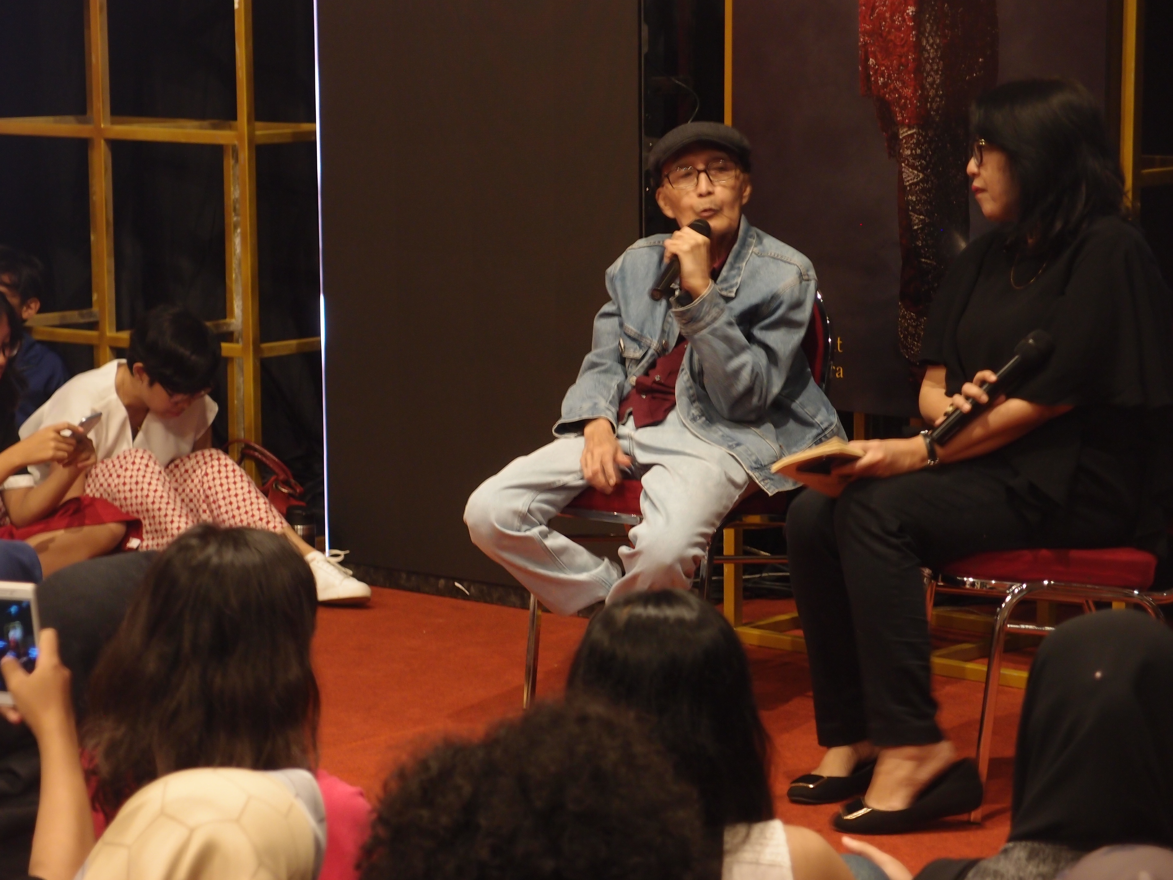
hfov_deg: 17.6
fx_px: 3795
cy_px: 440
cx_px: 586
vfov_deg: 13.2
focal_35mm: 112
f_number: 2.5
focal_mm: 24
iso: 200
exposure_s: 1/10
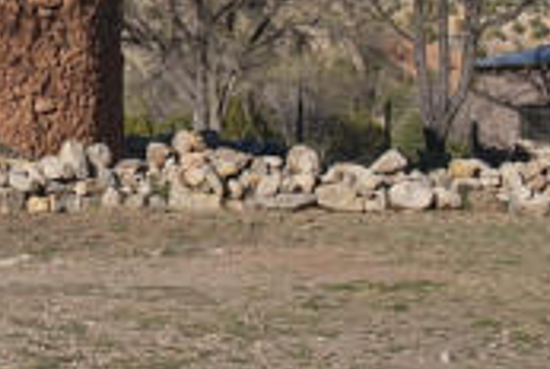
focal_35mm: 128
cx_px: -46
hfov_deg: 15.6
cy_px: -70
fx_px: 1959
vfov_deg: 10.6
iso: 200
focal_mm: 27
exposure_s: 1/400
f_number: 10
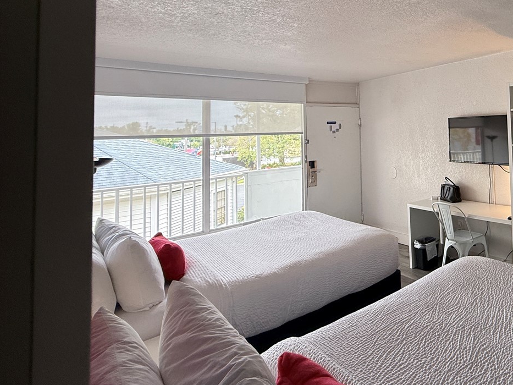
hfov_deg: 62.8
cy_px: 109
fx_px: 356
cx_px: 438
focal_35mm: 24
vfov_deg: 54.9
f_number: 2.2
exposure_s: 1/120
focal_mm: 2.22
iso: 100
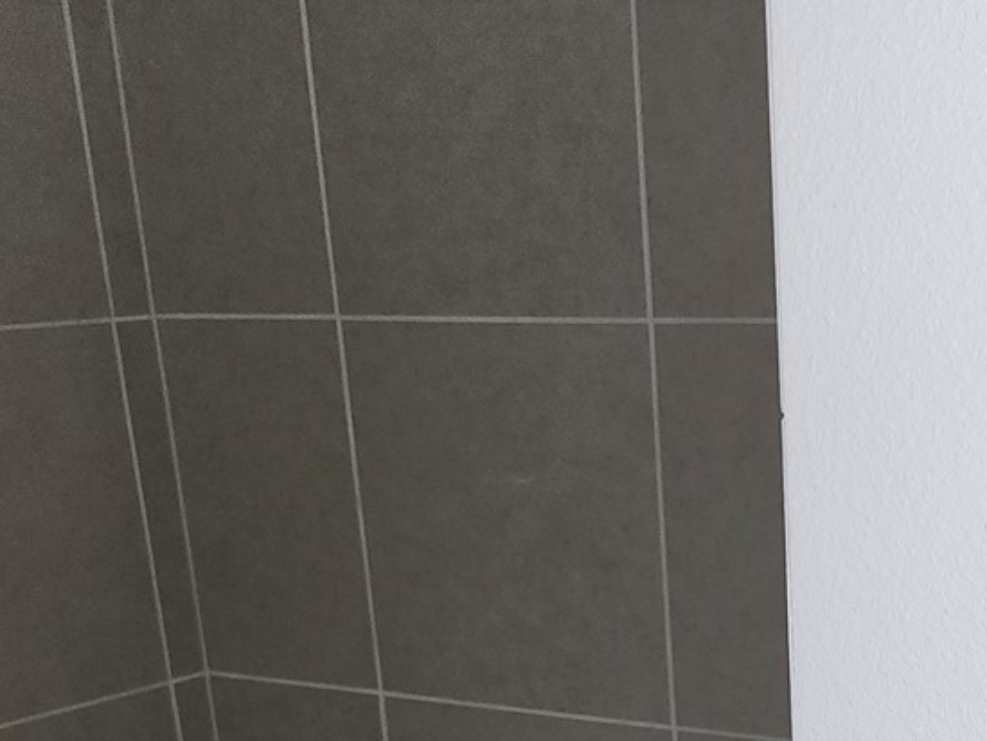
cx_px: 822
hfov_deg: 28.2
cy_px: 1074
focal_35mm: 67
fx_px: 1911
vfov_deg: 19.4
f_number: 1.8
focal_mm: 5.54
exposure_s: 1/24
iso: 100
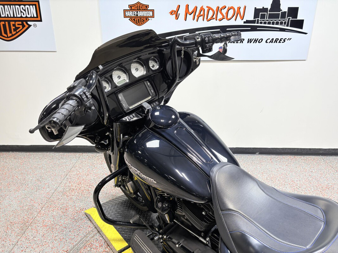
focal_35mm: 26
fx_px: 254
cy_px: 126
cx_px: 169
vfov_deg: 53.1
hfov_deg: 67.3
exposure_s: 1/120
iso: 50
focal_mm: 5.96
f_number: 1.6
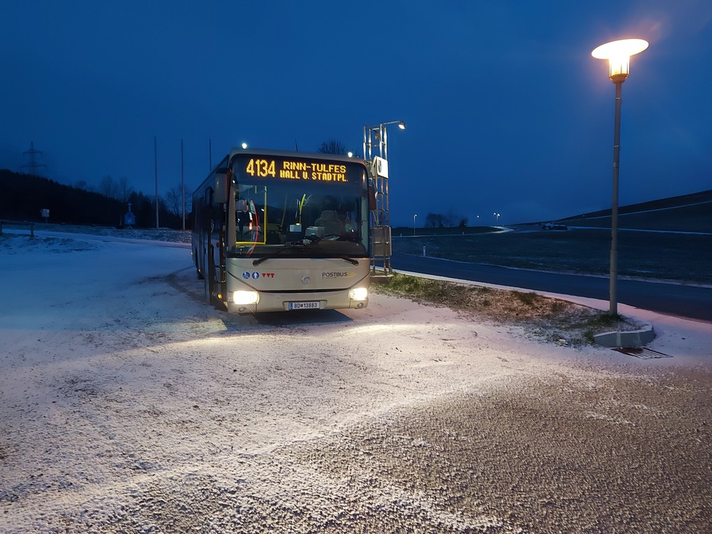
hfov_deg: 71.6
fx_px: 494
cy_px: 267
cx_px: 356
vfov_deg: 56.8
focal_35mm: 24
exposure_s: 1/25
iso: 320
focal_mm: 5.23
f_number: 1.8
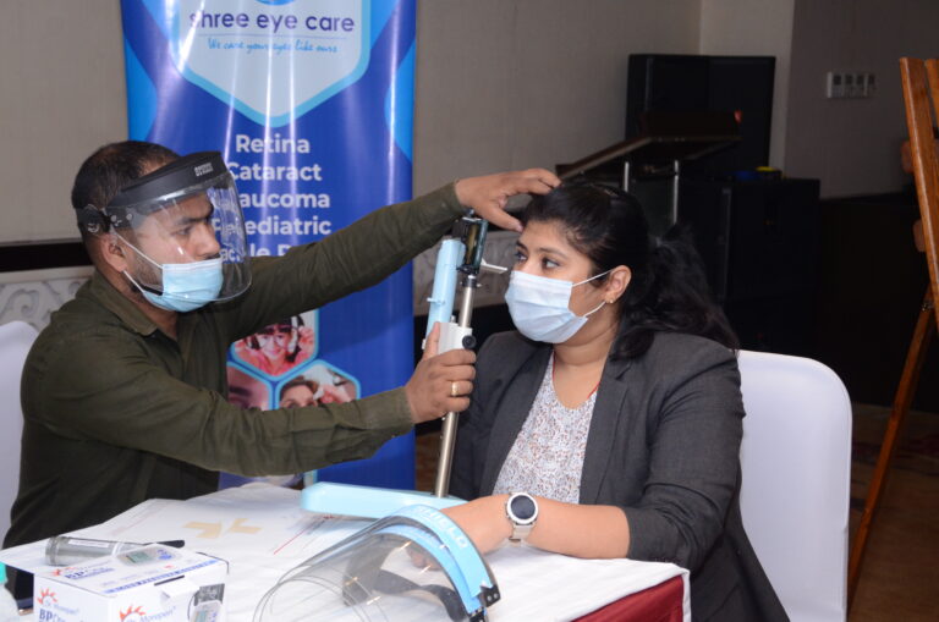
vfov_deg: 21.5
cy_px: 311
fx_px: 1640
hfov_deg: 31.9
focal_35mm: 63
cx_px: 470
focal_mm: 42
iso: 1250
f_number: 4.8
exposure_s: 1/100
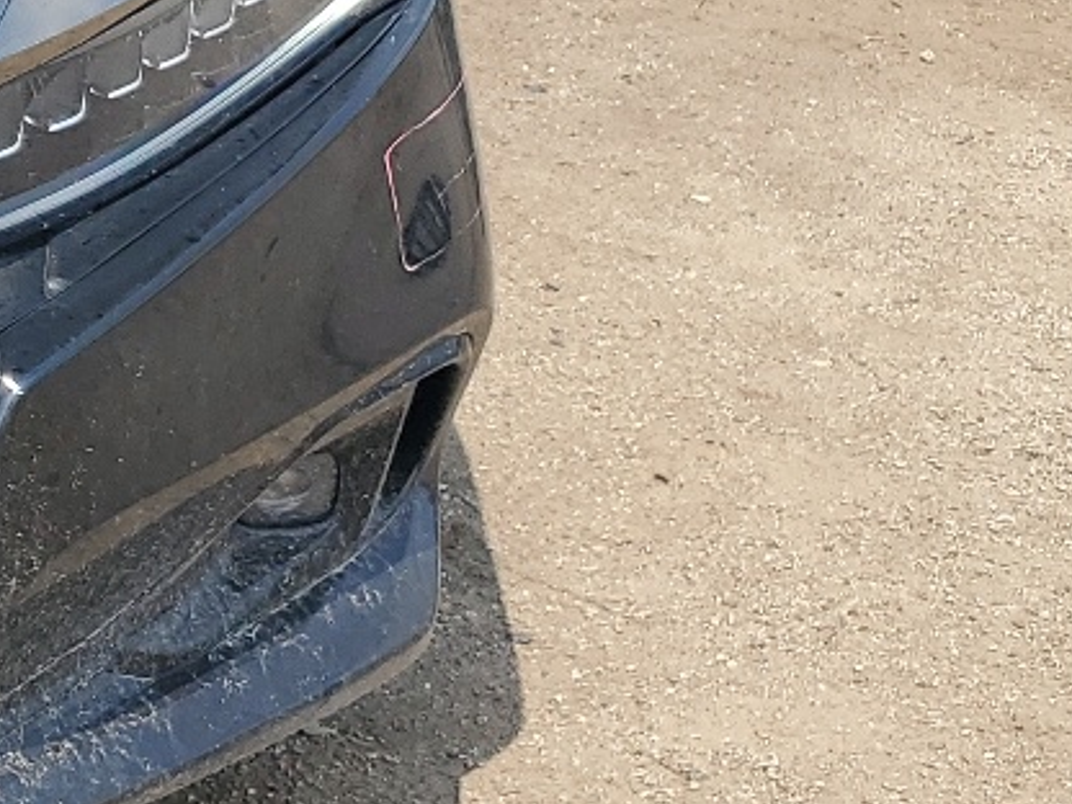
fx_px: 3097
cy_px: 5
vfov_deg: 14.6
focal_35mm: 100
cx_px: -871
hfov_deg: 16.4
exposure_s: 1/1429
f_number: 1.5
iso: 50
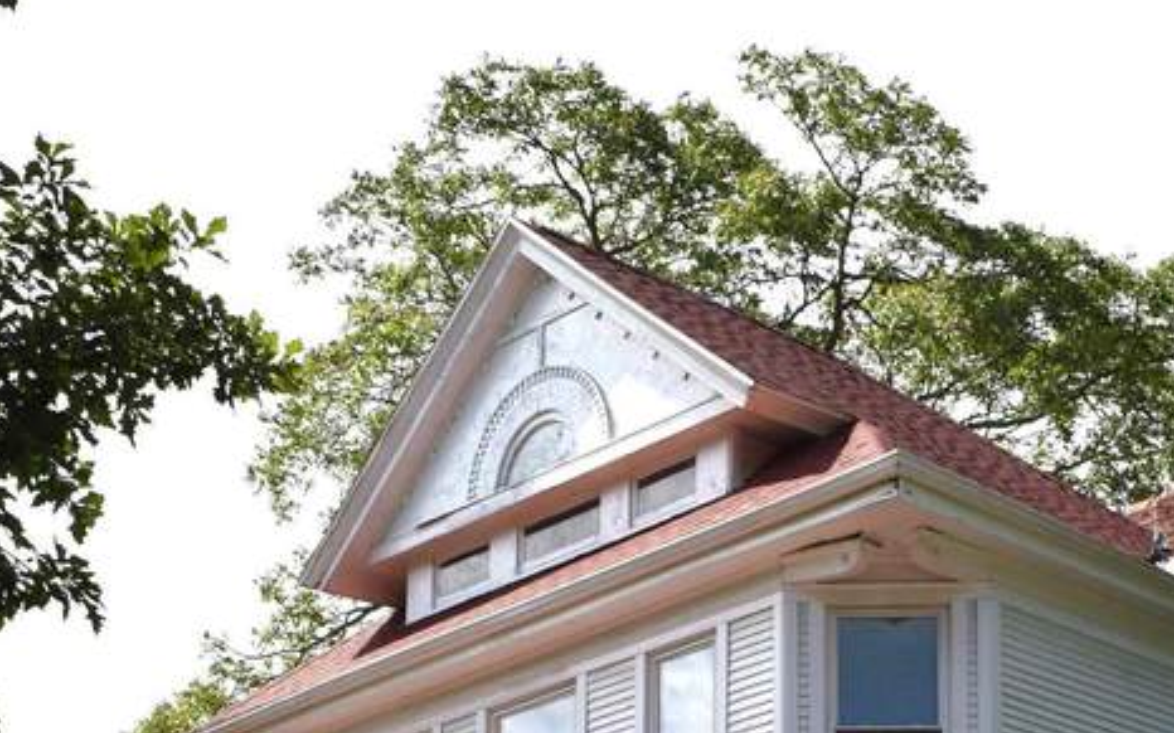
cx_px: 796
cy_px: 923
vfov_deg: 14.9
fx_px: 2687
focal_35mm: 84
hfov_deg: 24.5
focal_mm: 20
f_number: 10
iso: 100
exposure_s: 1/200
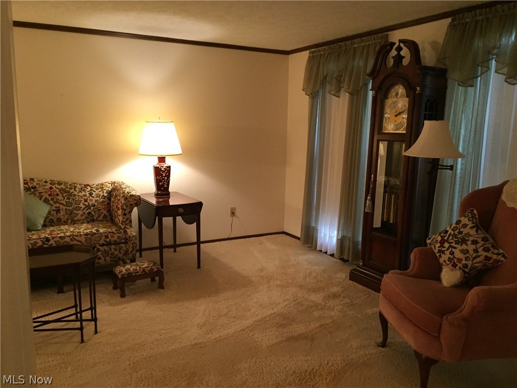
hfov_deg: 61.7
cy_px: 194
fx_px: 433
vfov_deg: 48.2
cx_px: 258
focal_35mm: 29
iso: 250
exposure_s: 1/20
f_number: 2.2
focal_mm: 4.15
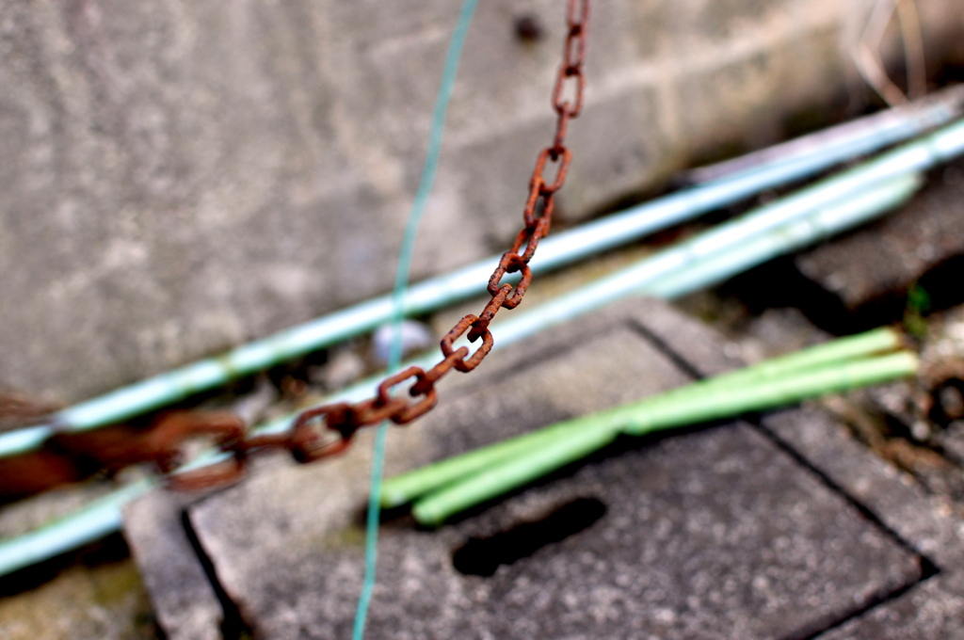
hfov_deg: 37.9
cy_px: 320
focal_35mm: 52
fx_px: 1404
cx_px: 482
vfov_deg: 25.7
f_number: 3.2
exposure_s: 1/320
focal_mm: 35
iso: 400
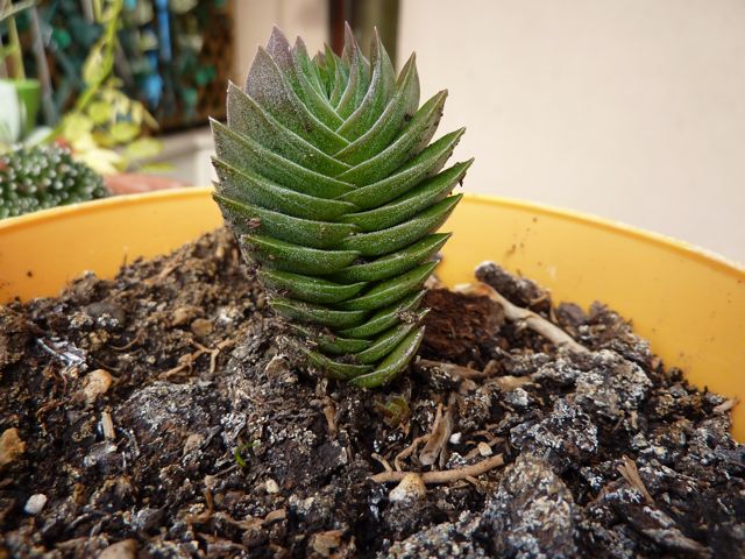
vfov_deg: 54.9
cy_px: 280
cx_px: 372
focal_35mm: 25
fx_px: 538
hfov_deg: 69.4
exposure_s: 1/100
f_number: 3.3
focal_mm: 4.1
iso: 80
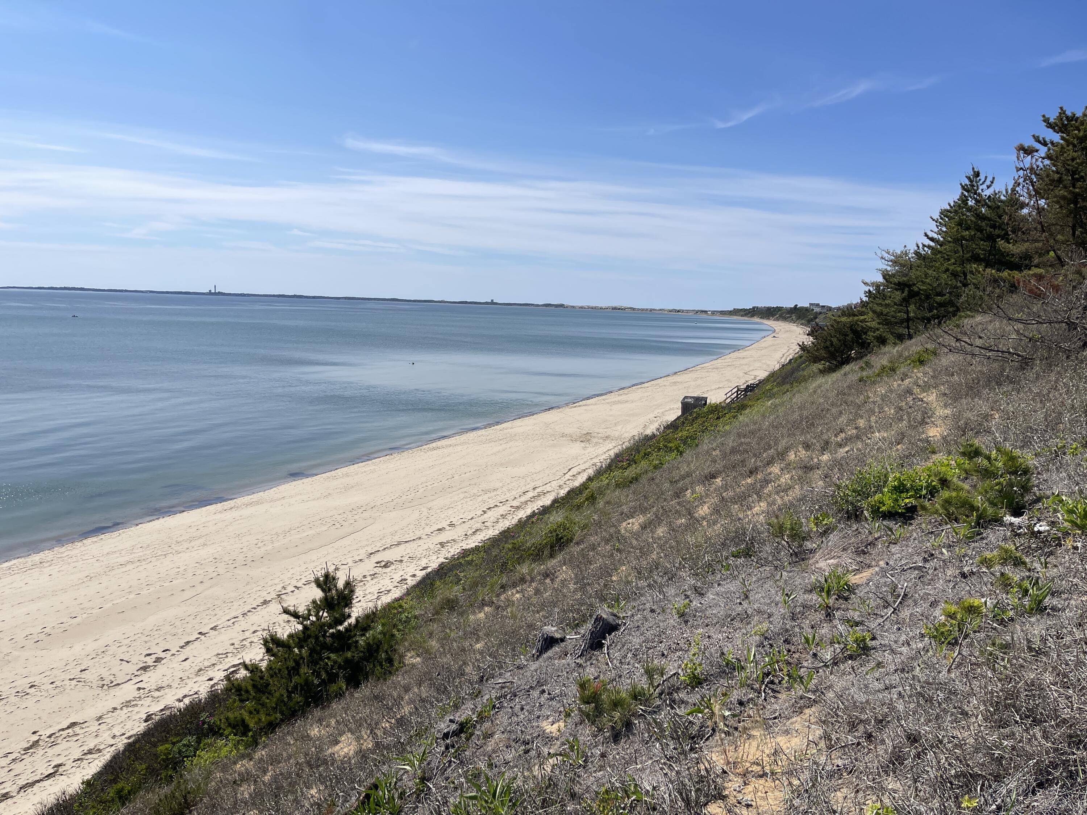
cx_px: 544
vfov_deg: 54.9
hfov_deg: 69.4
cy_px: 408
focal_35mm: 25
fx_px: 785
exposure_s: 1/6993
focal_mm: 5.1
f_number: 1.6
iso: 32
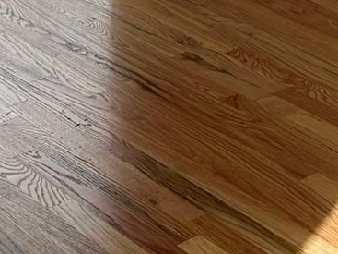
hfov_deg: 13.6
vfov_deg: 8.8
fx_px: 1415
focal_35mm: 145
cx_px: 181
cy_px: -454
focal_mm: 5.7
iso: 50
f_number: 1.5
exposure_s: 1/1112
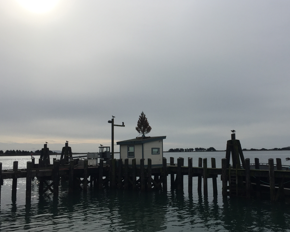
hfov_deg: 51.3
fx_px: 300
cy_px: 123
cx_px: 169
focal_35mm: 35
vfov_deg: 42.2
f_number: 2.2
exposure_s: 1/3597
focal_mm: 4.15
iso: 32
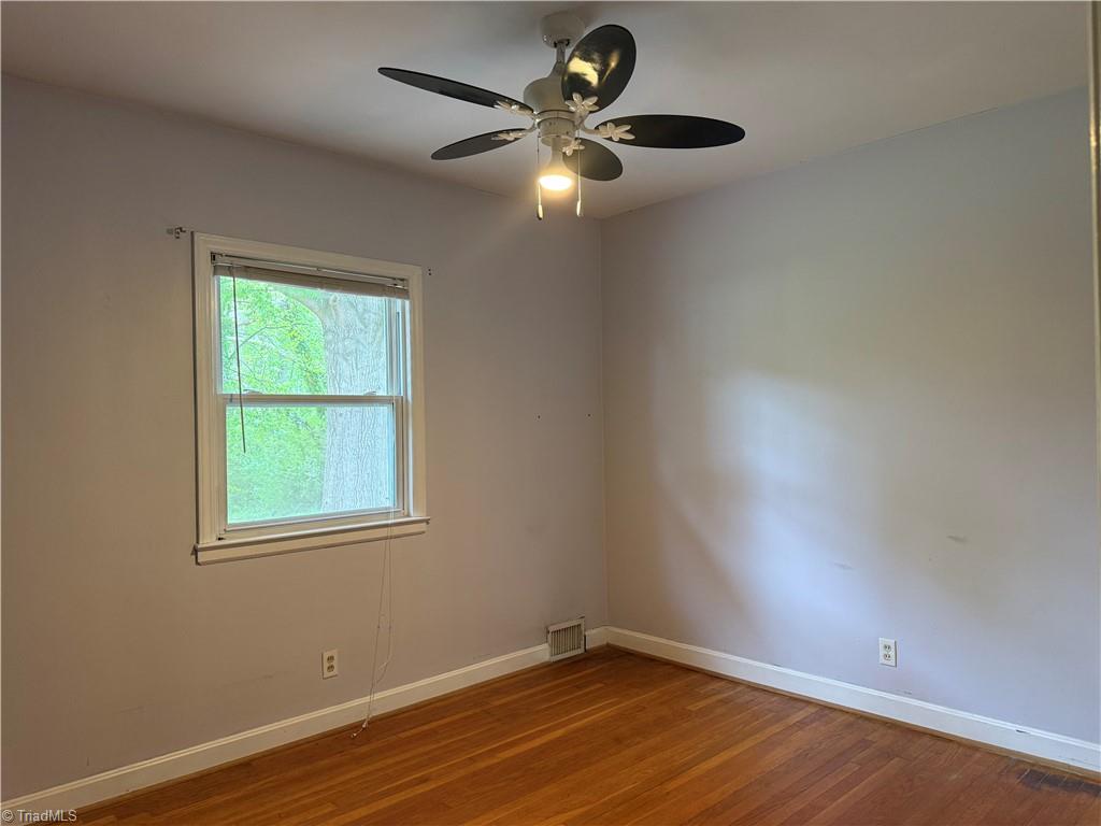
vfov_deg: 56.8
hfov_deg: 71.6
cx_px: 550
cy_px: 413
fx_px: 763
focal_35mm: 24
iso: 200
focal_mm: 6.76
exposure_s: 1/60
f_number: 1.78
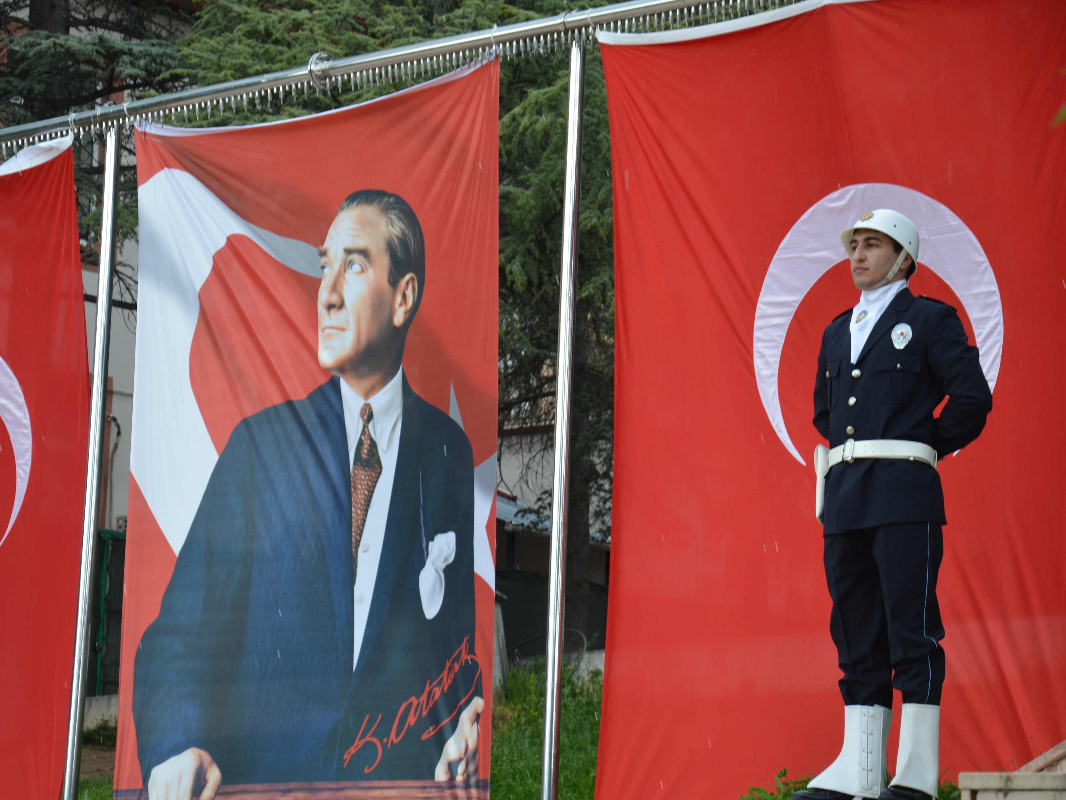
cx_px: 497
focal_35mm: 131
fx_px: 4034
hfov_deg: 15.1
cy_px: 399
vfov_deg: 11.3
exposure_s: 1/125
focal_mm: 80
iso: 320
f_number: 5.6
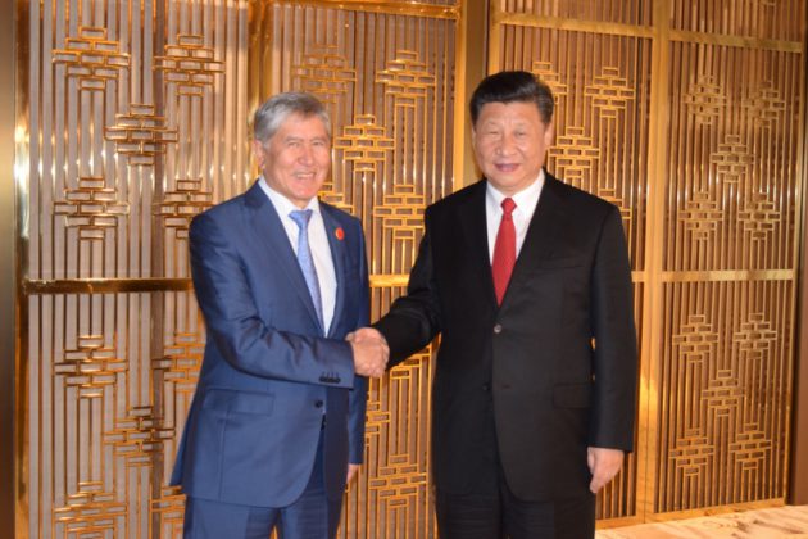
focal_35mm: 54
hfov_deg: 36.9
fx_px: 1212
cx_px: 404
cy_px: 270
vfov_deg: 25.1
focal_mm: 36
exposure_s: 1/60
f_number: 4.8
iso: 1400
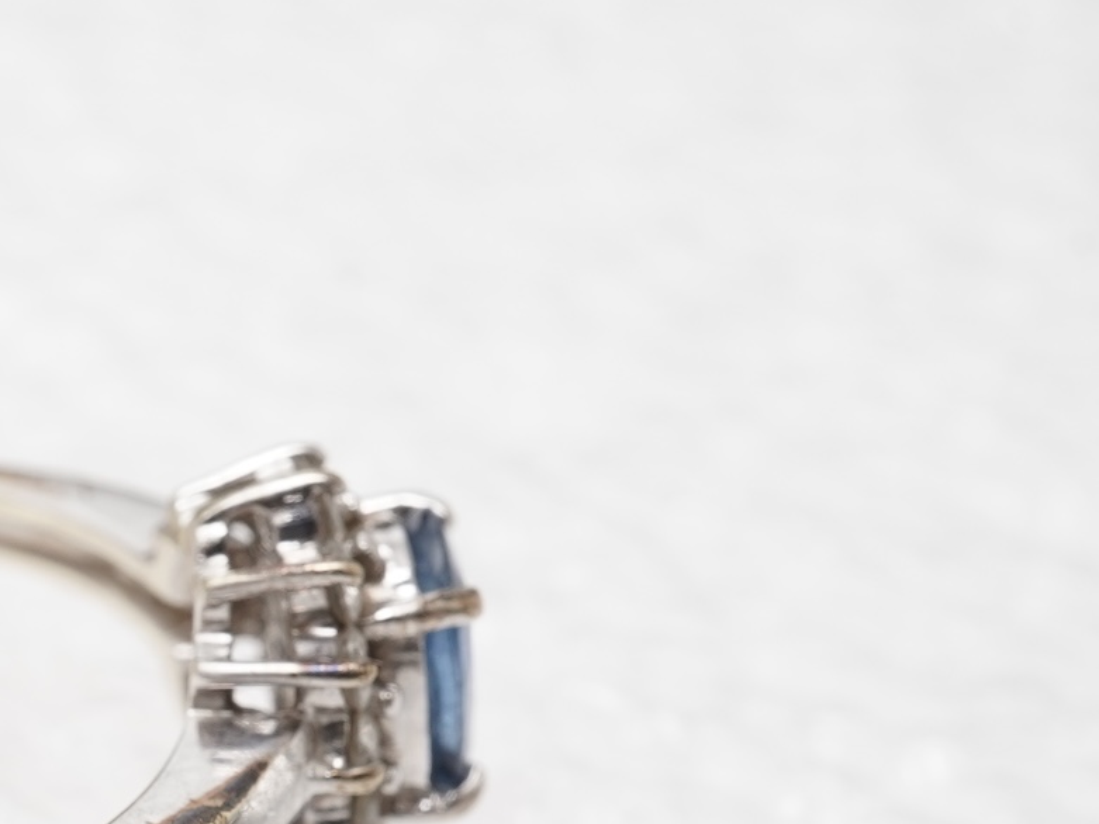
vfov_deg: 13.4
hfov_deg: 17.4
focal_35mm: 109
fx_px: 3461
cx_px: -124
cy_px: 790
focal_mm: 30
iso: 250
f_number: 20
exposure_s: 1/125
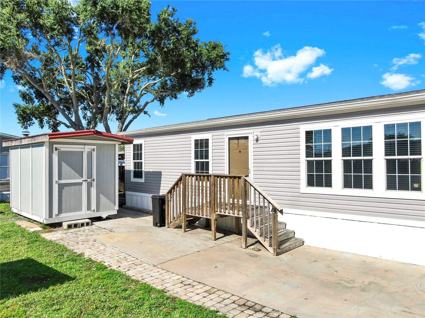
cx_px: 212
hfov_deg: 71.6
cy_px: 159
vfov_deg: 56.8
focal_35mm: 24
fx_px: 295
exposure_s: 1/1600
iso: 100
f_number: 2.8
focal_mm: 4.39
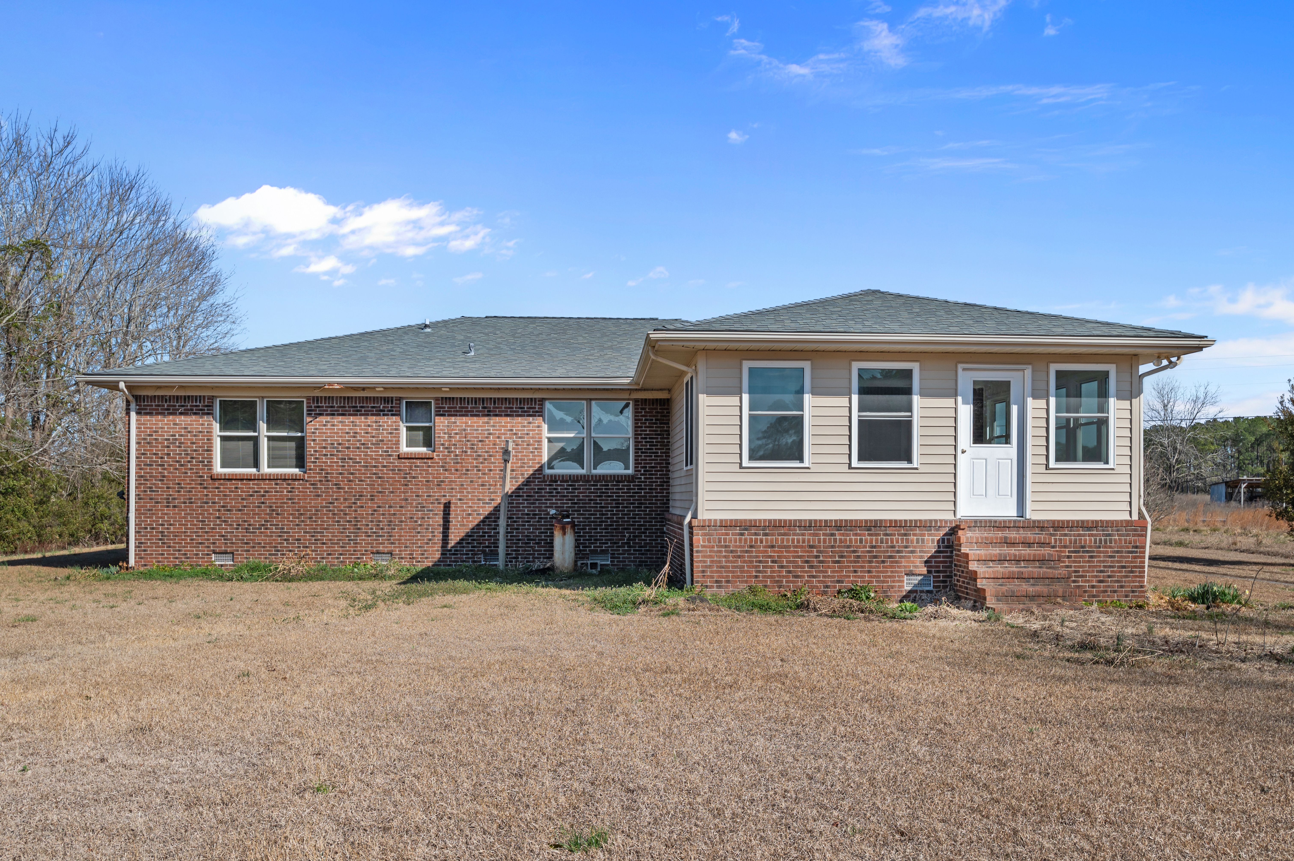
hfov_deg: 58.7
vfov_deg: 41.1
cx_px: 647
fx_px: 1149
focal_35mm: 32
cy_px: 430
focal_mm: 32
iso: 250
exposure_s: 1/1000
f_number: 8
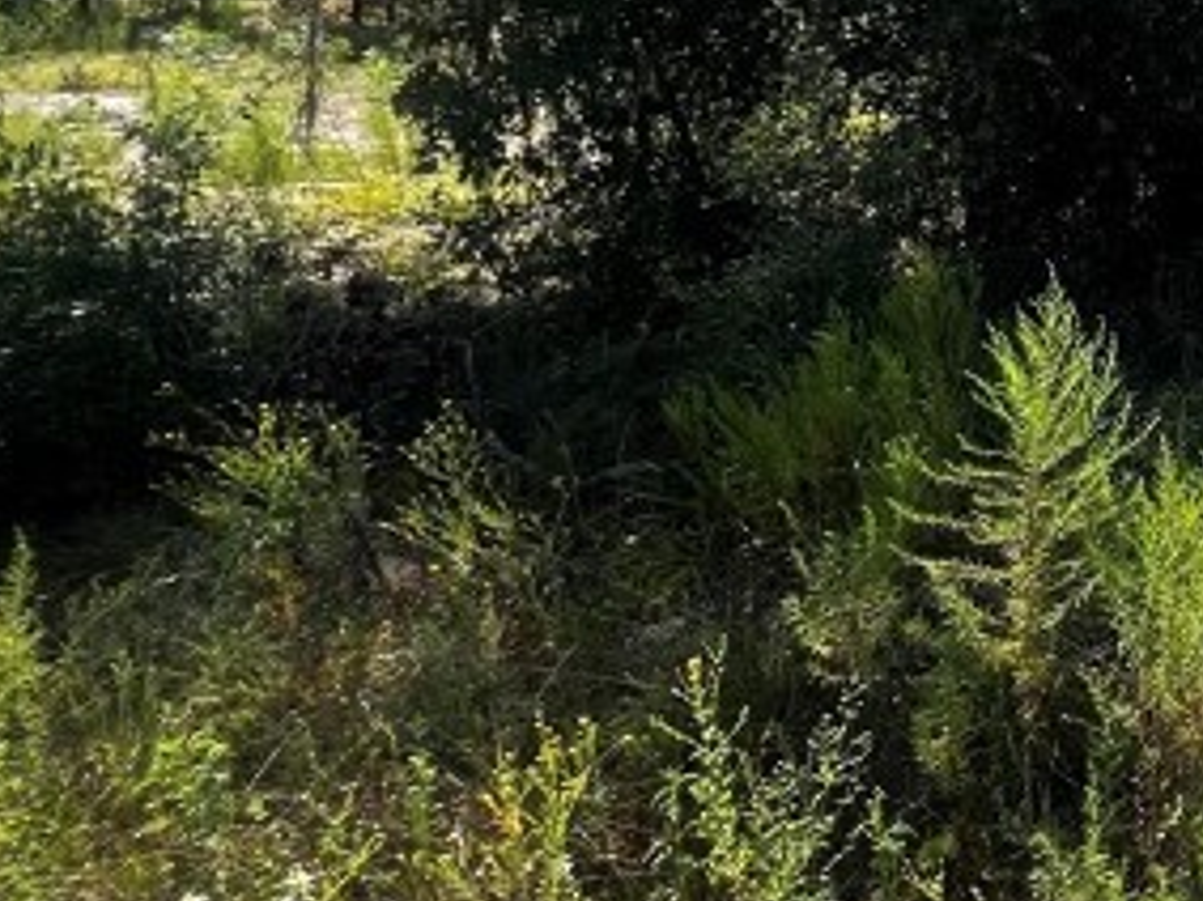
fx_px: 1633
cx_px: 1815
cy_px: -34
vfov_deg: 28.6
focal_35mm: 47
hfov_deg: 27.5
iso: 32
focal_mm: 1.57
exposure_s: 1/328
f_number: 1.8
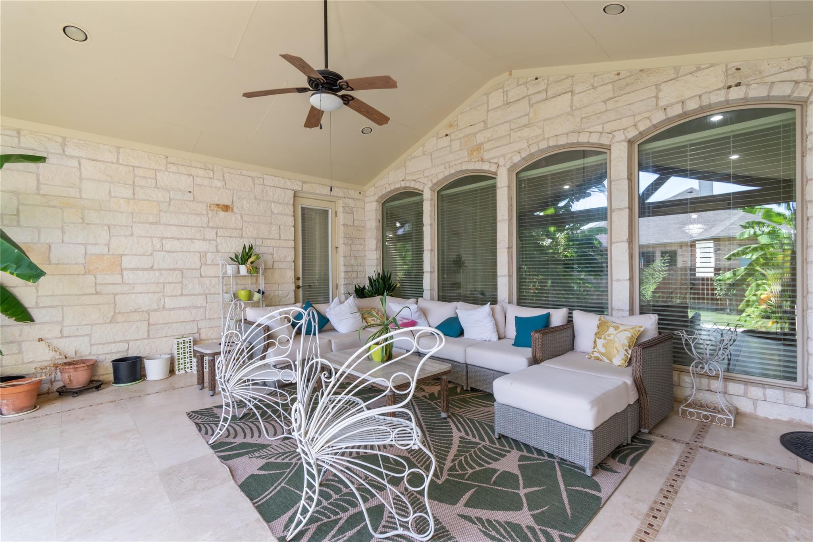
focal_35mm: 15
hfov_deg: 100.4
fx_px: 339
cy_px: 271
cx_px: 406
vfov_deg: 77.3
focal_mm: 10
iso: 110
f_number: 11
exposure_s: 1/15
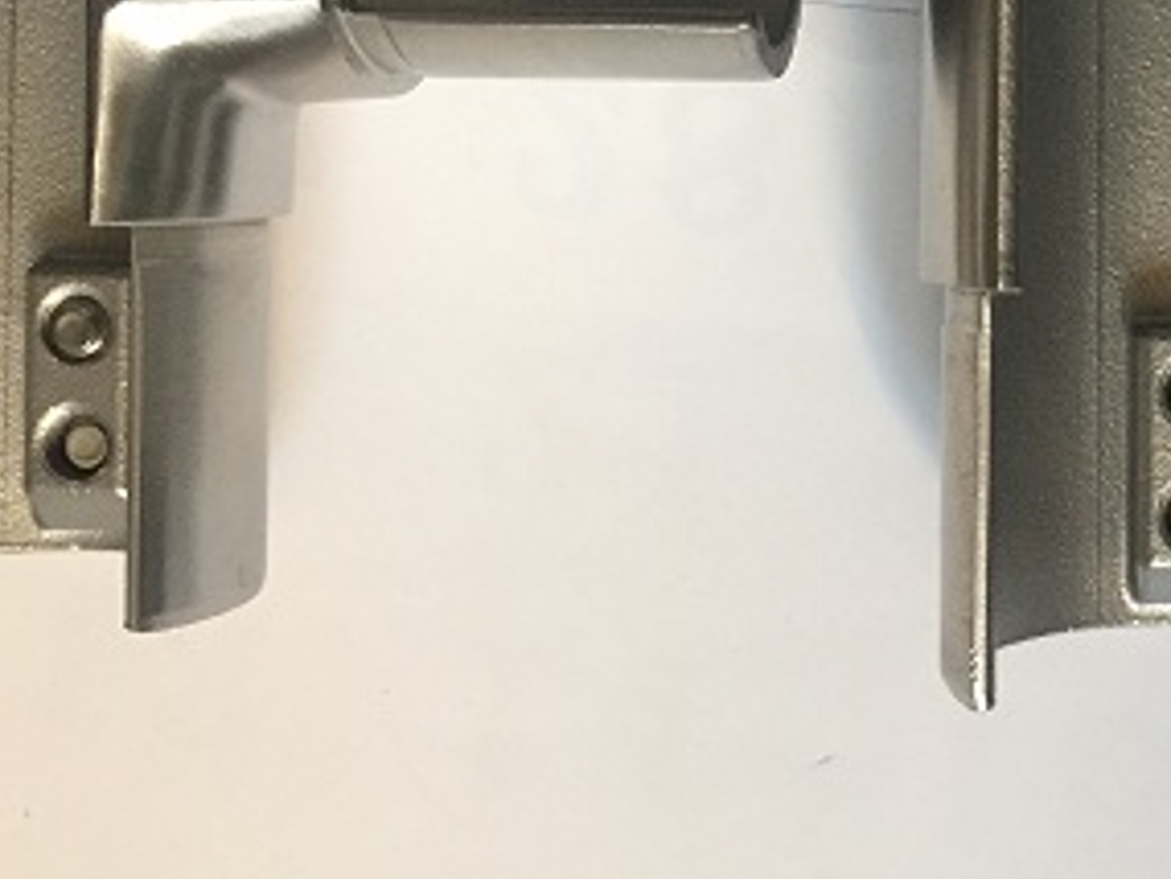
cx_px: 900
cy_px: 131
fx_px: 2064
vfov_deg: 23.6
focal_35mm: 61
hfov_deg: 31.0
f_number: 2.2
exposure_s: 1/33
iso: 200
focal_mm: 4.15
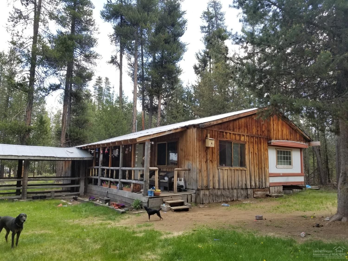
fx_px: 261
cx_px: 174
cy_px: 130
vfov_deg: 53.0
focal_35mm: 26
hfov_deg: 67.3
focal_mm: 4.25
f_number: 1.7
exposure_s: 1/542
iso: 50
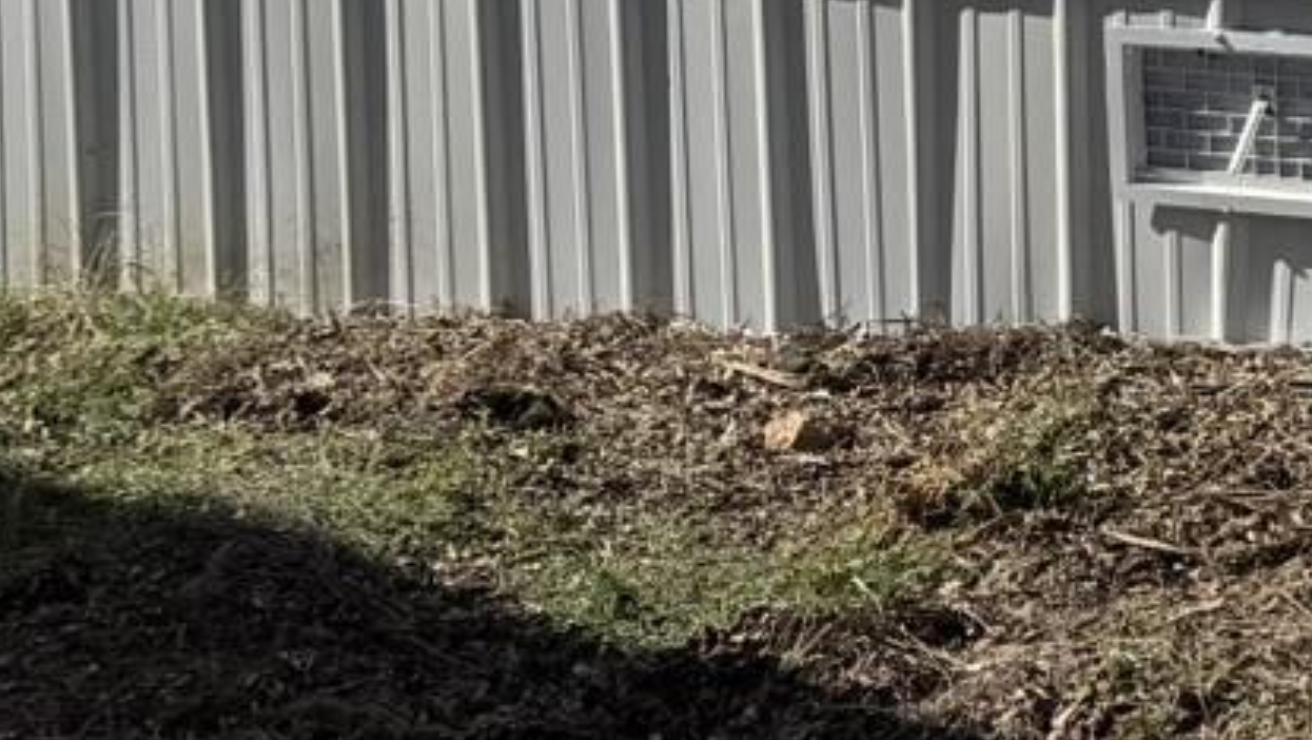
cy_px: -768
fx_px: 4490
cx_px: 2513
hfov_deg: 14.3
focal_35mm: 129
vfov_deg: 8.9
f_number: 1.78
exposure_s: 1/7092
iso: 80
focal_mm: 6.76
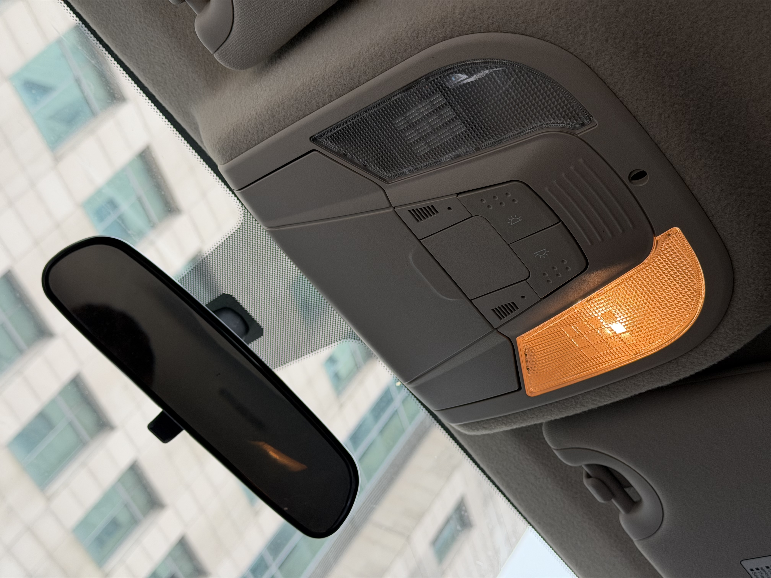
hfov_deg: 39.7
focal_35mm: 48
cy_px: 289
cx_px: 386
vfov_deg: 30.3
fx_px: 1069
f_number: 1.78
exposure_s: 1/133
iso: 50
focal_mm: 6.76
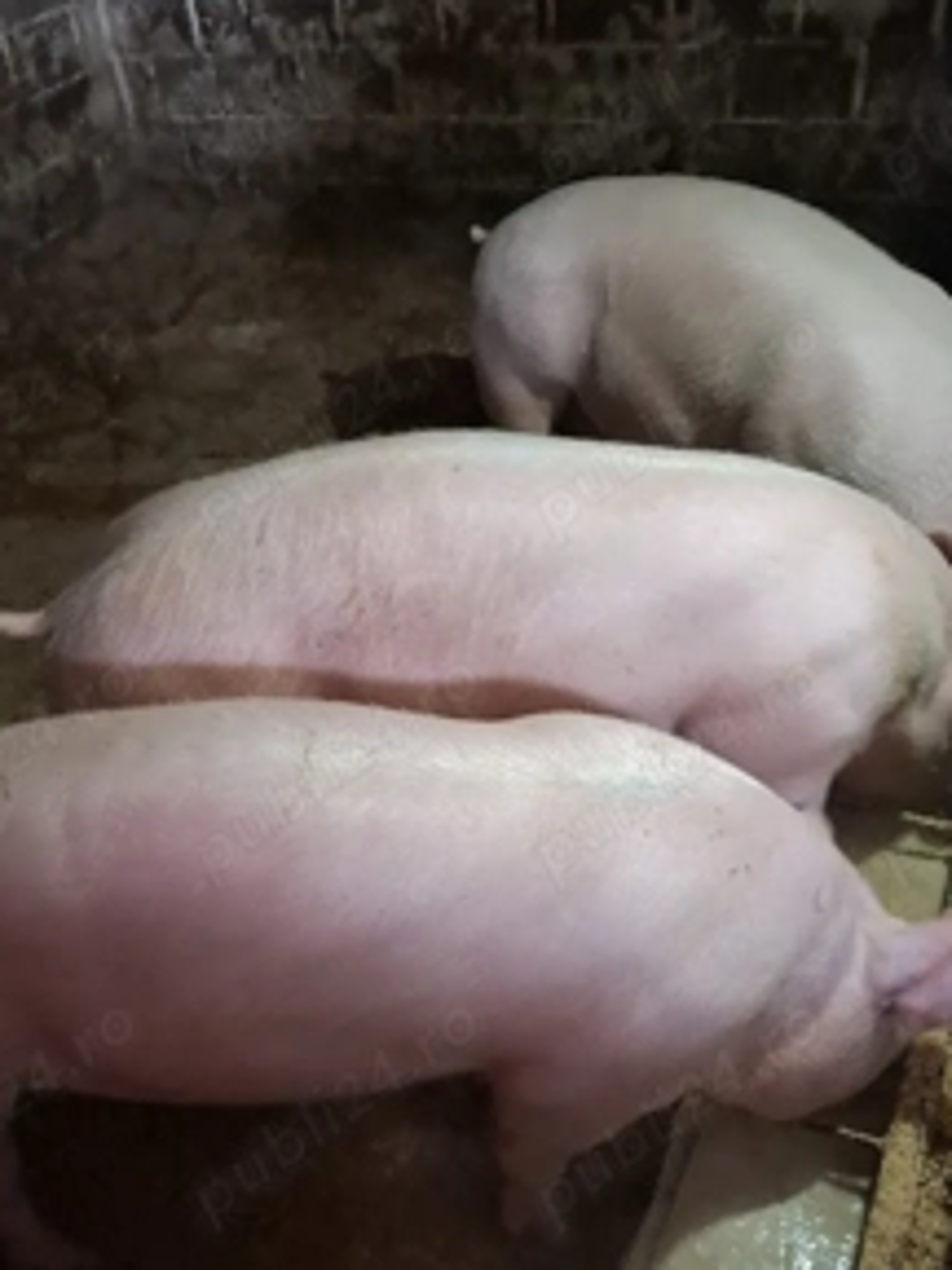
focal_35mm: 32
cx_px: 423
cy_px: 820
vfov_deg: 55.9
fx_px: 1173
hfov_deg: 44.1
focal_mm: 5.54
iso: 400
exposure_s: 1/33
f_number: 1.8
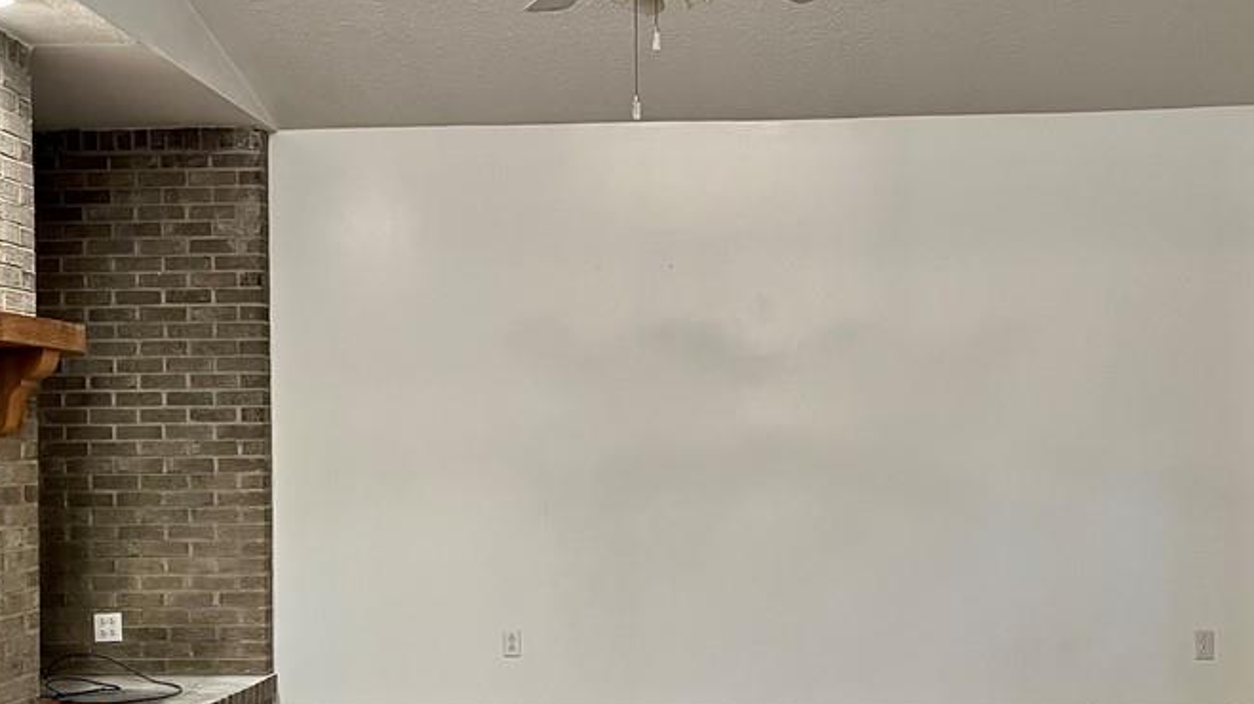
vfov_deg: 26.9
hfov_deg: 46.4
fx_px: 1462
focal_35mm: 44
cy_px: 469
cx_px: 675
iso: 320
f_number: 1.6
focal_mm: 5.1
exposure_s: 1/60
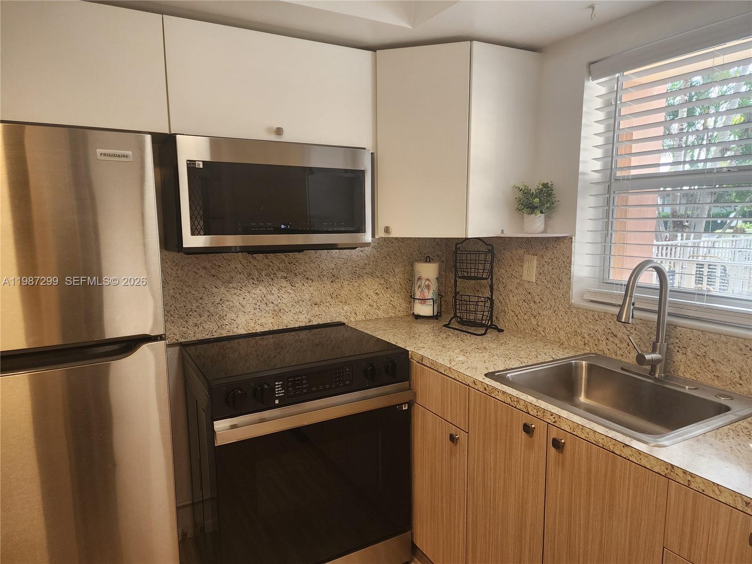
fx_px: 500
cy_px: 282
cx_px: 376
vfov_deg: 58.9
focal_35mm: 23
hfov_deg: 73.9
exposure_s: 1/180
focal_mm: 6.4
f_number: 1.8
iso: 125
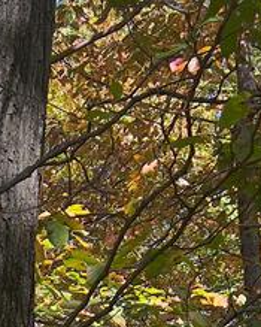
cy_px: 685
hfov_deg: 12.3
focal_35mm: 125
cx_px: 70
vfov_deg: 13.0
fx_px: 1208
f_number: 1.5
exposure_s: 1/288
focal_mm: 5.7
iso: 40
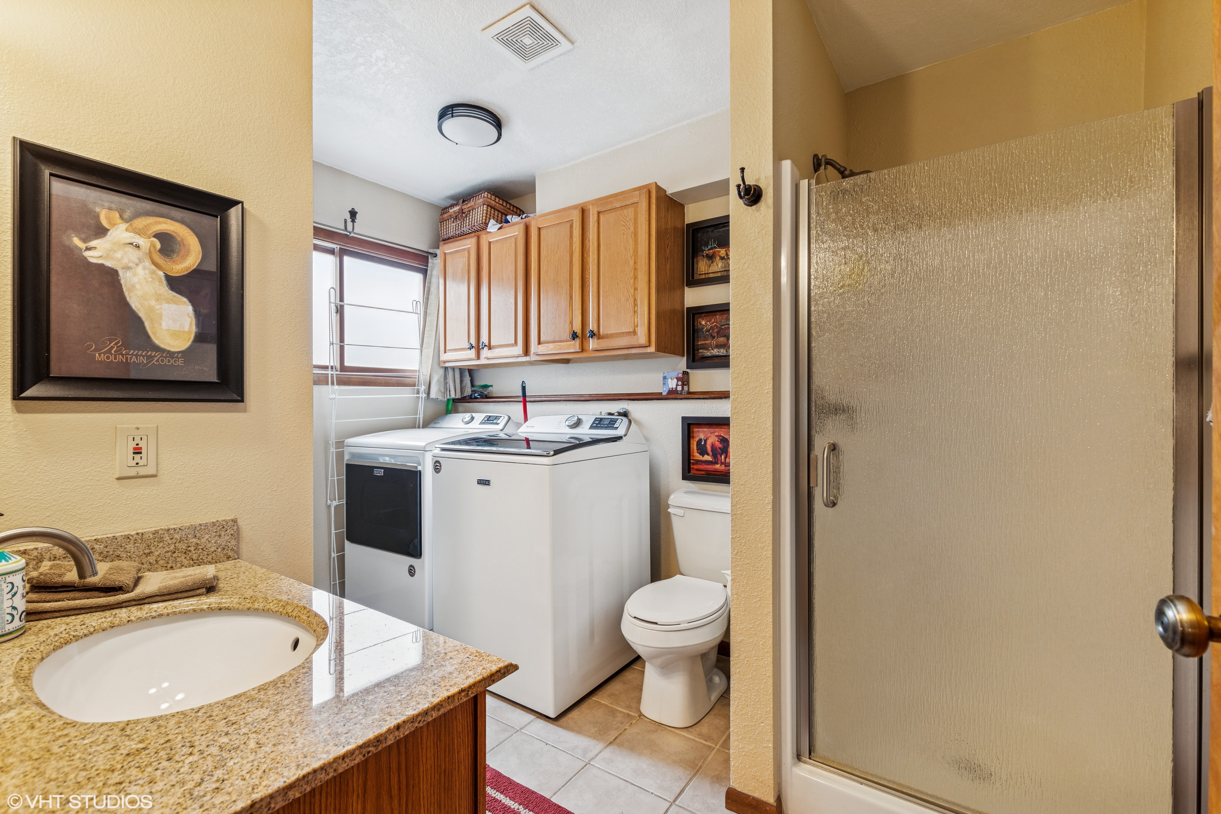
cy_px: 407
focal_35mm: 15
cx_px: 610
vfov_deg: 77.3
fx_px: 509
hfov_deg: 100.4
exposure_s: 1/6
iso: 100
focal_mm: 10
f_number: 6.3
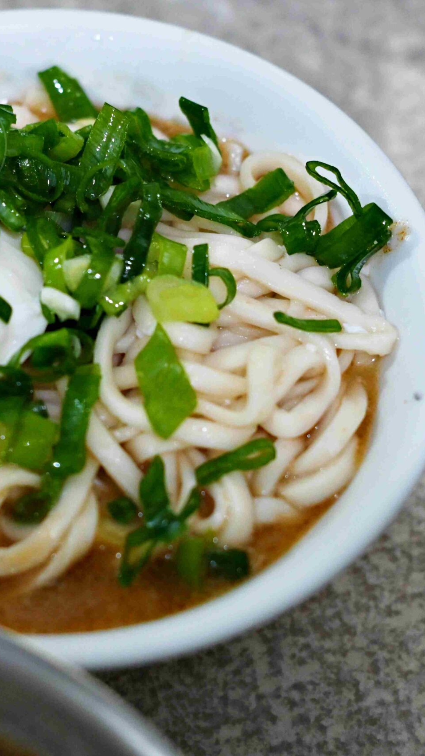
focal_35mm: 118
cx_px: 74
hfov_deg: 10.2
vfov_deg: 18.2
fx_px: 2364
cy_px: 378
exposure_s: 1/200
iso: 1100
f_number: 2.8
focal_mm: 50
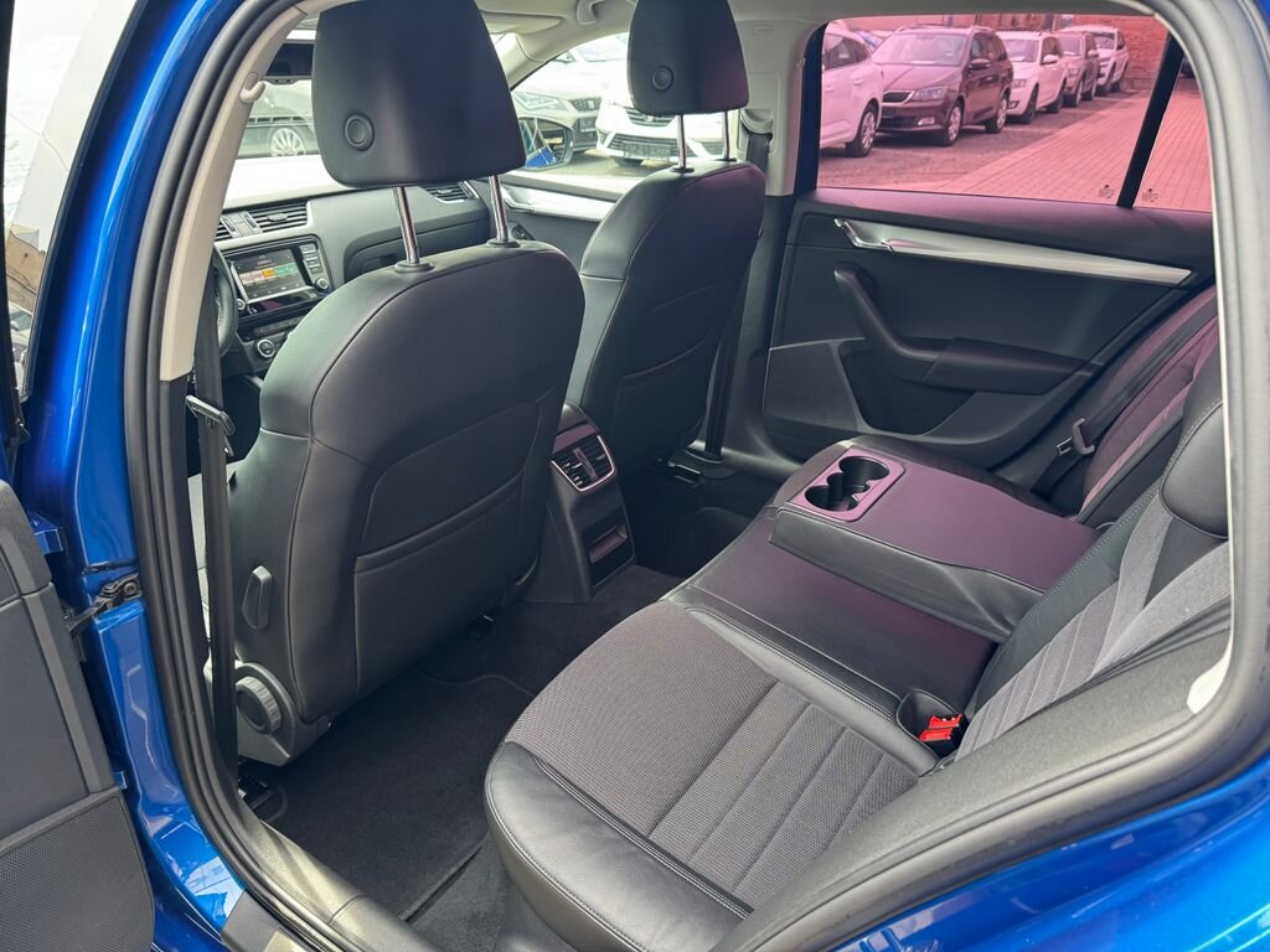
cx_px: 635
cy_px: 476
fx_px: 881
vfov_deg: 56.8
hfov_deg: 71.6
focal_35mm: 24
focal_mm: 6.76
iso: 125
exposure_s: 1/121
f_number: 1.78
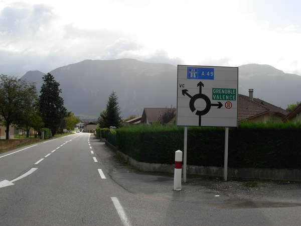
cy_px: 113
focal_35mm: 38
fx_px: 330
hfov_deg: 49.0
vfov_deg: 37.7
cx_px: 150
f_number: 4.9
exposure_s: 1/575
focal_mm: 6.3
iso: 79
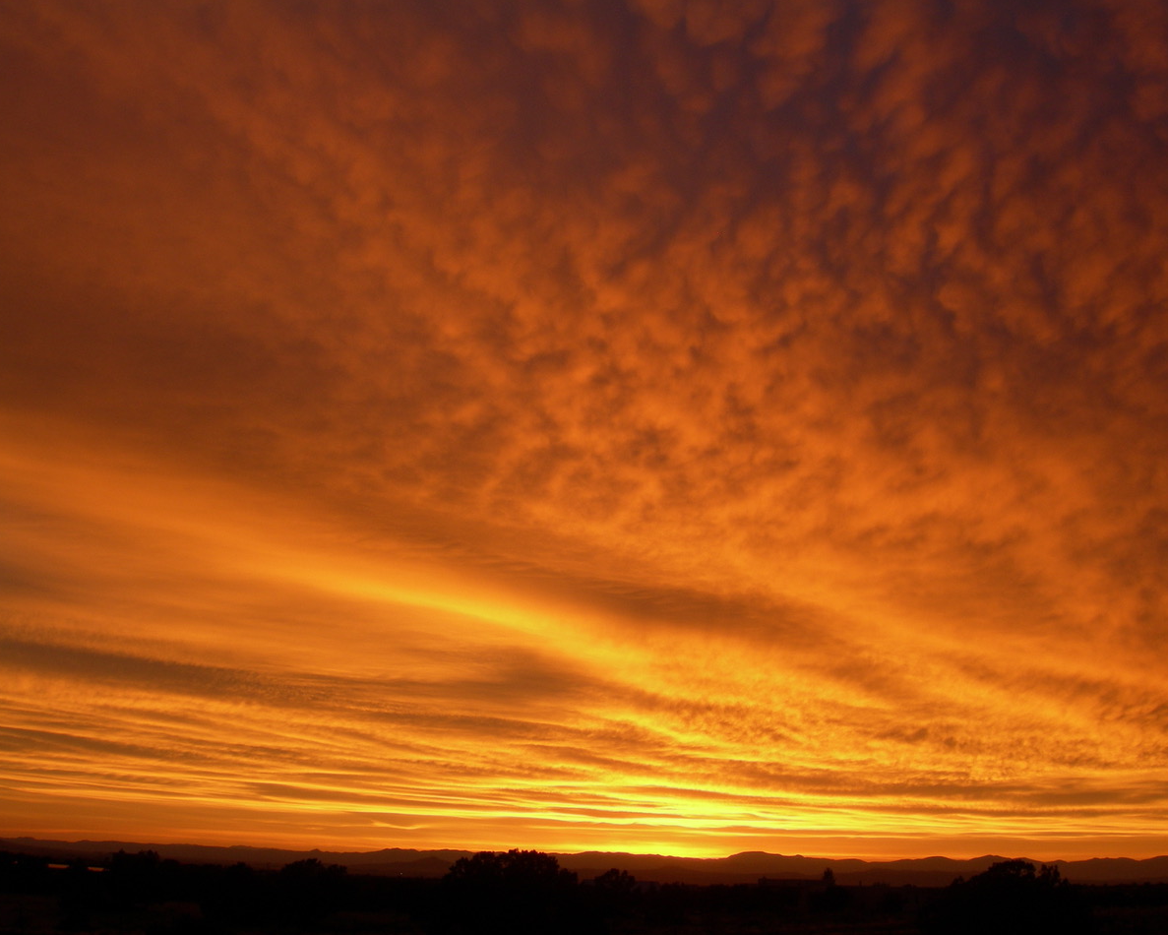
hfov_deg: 45.8
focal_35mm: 40
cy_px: 467
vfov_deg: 37.3
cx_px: 615
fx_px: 1383
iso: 50
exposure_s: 1/72
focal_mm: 7.8
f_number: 4.8
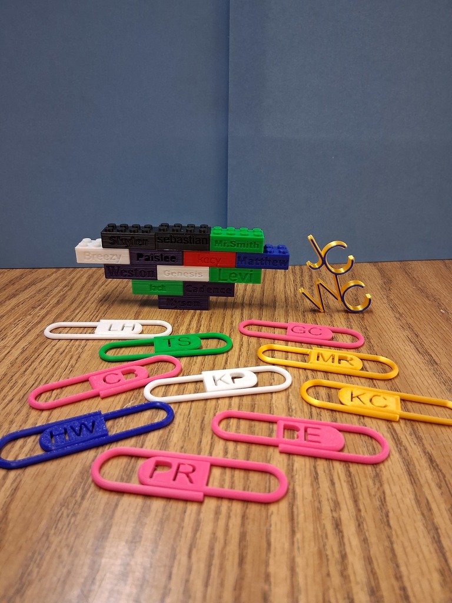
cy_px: 302
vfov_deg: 67.3
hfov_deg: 53.1
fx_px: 453
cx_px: 226
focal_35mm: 26
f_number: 1.8
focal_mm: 3.98
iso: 320
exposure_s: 1/100
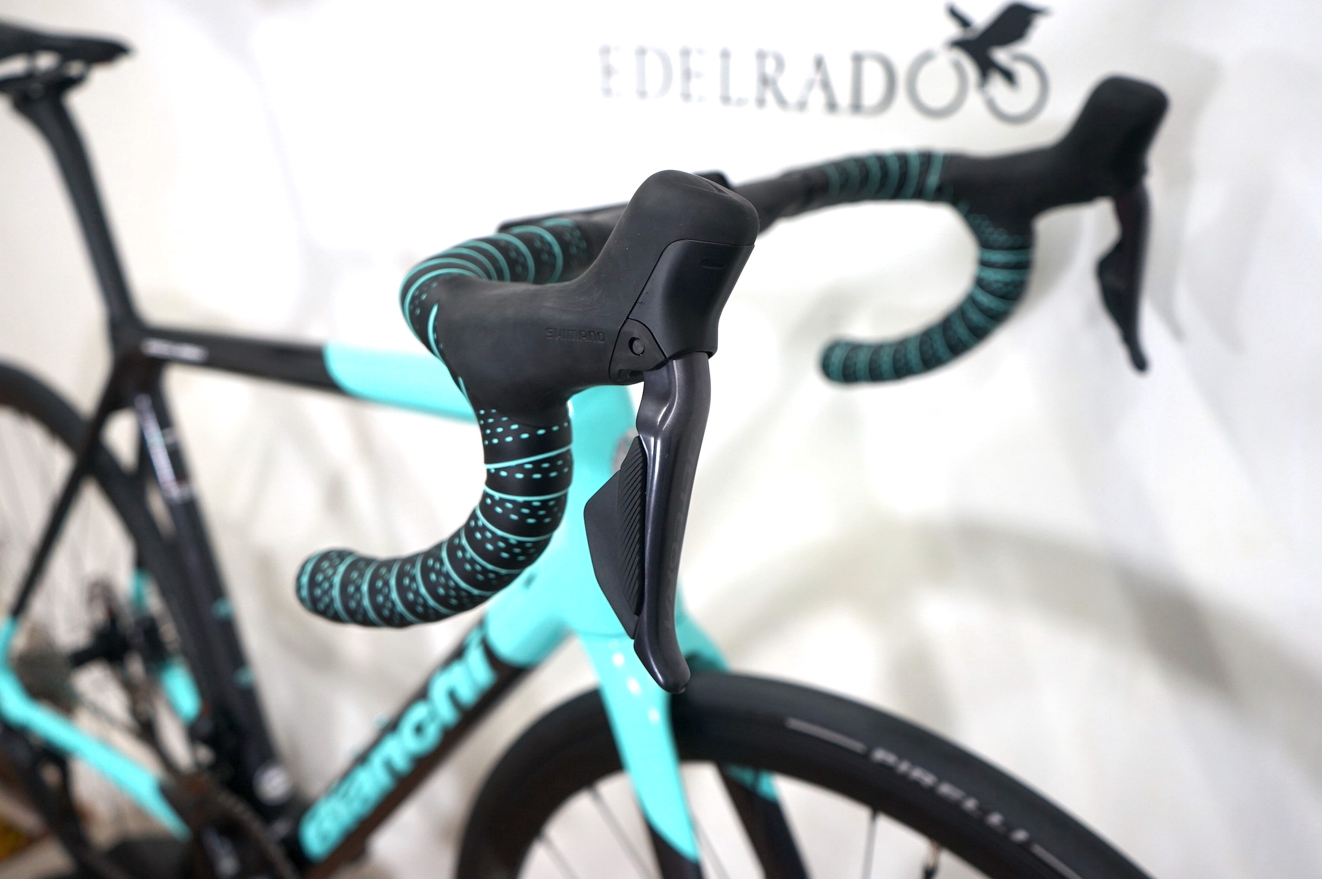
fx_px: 1247
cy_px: 440
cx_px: 661
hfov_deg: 55.8
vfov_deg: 38.8
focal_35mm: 34
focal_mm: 34
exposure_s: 1/60
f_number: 4.5
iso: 500
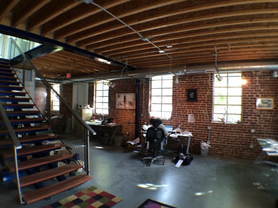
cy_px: 104
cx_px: 139
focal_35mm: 29
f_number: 2.2
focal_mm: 4.15
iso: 64
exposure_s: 1/30
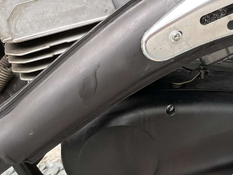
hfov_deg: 27.4
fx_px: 458
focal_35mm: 68
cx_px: 214
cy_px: 59
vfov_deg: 21.5
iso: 100
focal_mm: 4.2
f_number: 1.6
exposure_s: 1/121
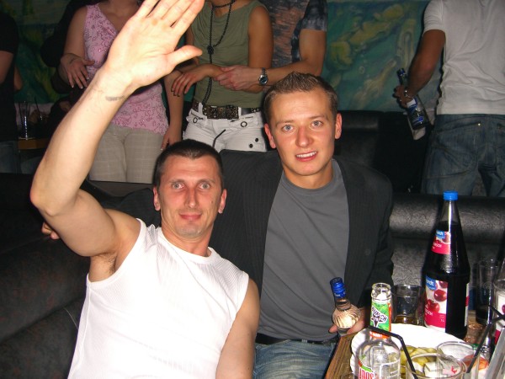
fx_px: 554
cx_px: 252
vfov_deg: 37.7
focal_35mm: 38
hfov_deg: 49.0
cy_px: 190
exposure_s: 1/60
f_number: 2.8
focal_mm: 7.9
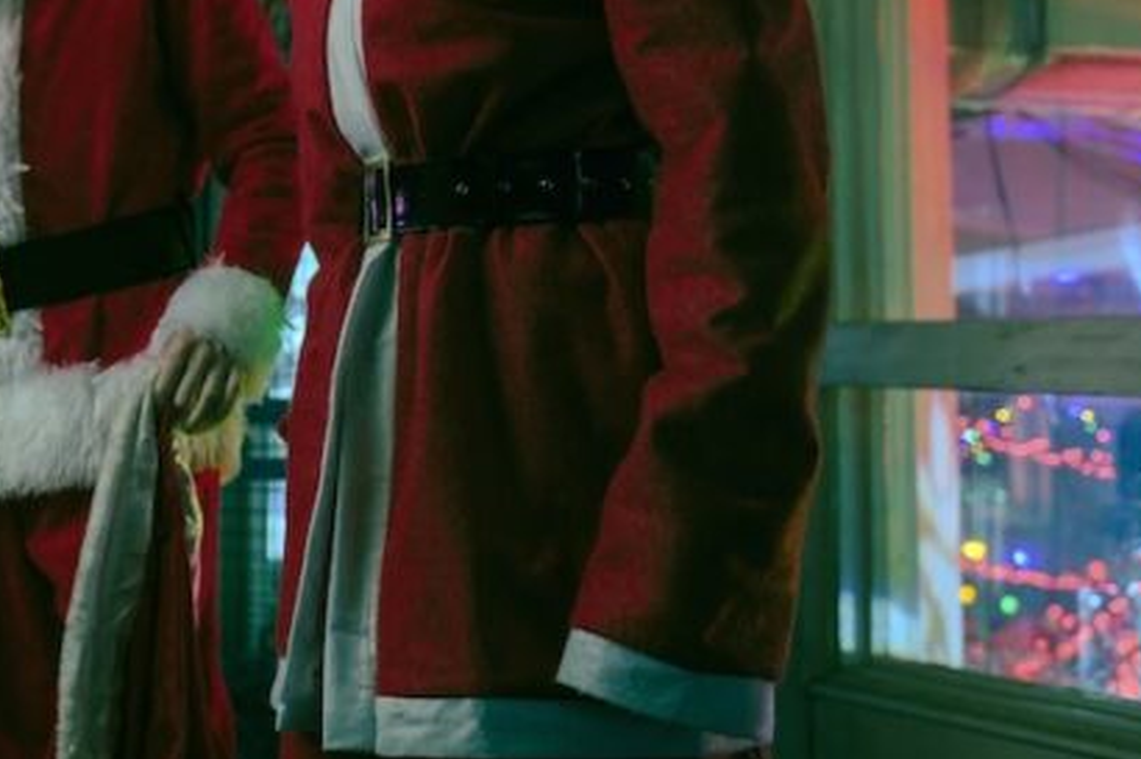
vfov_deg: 22.6
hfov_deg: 30.8
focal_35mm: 60
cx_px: -19
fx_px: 1901
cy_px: 302
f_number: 2.8
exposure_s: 1/80
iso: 1000
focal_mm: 24
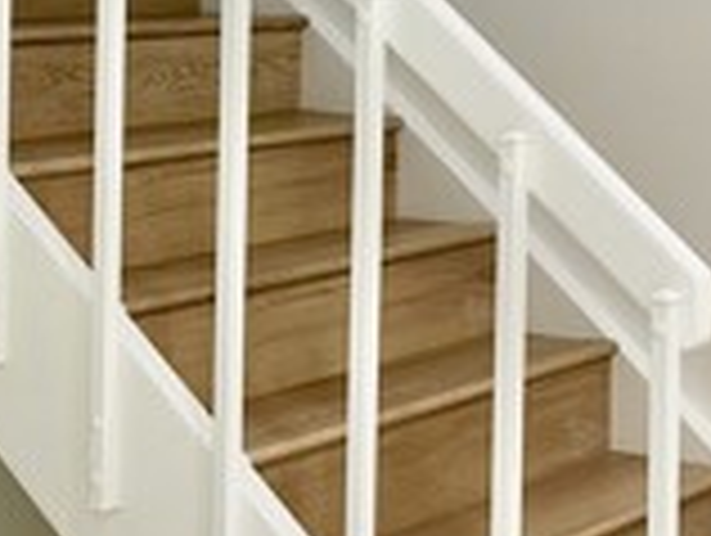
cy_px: -126
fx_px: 1995
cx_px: 904
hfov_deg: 18.8
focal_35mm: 97
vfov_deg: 14.7
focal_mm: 6.86
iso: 80
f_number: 1.78
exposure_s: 1/120
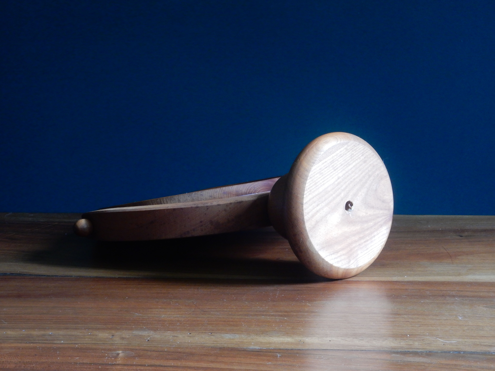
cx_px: 248
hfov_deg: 23.3
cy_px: 186
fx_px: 1201
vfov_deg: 17.6
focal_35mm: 84
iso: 400
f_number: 5
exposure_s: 1/20
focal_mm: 14.9
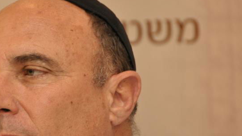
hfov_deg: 3.7
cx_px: 58
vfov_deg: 2.1
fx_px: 3792
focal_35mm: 591
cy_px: 103
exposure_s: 1/60
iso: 800
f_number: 5.6
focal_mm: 200
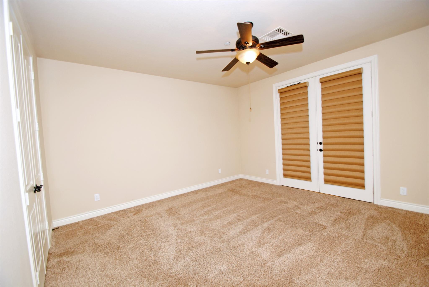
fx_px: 179
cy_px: 144
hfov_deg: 100.3
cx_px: 214
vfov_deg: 77.5
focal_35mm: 15
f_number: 4
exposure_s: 1/60
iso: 200
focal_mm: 10
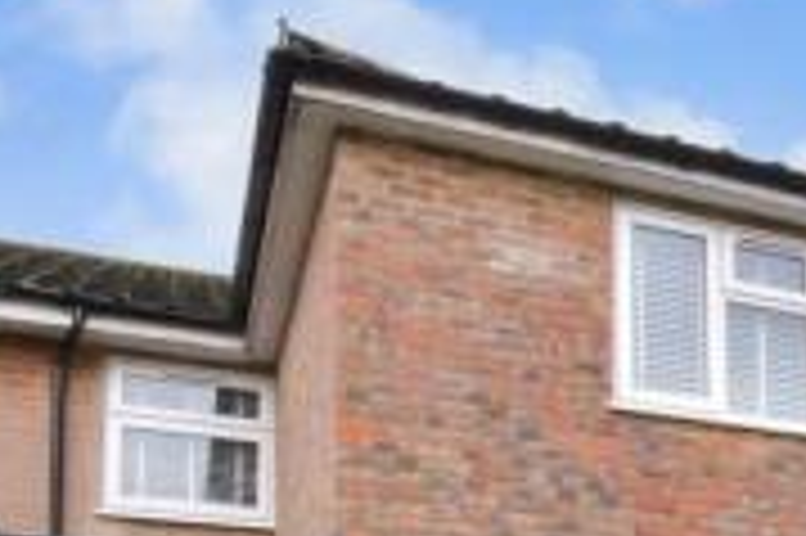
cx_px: 813
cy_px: 777
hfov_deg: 33.1
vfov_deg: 21.2
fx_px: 1230
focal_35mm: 55
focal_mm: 10
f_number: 8
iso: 200
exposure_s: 1/50
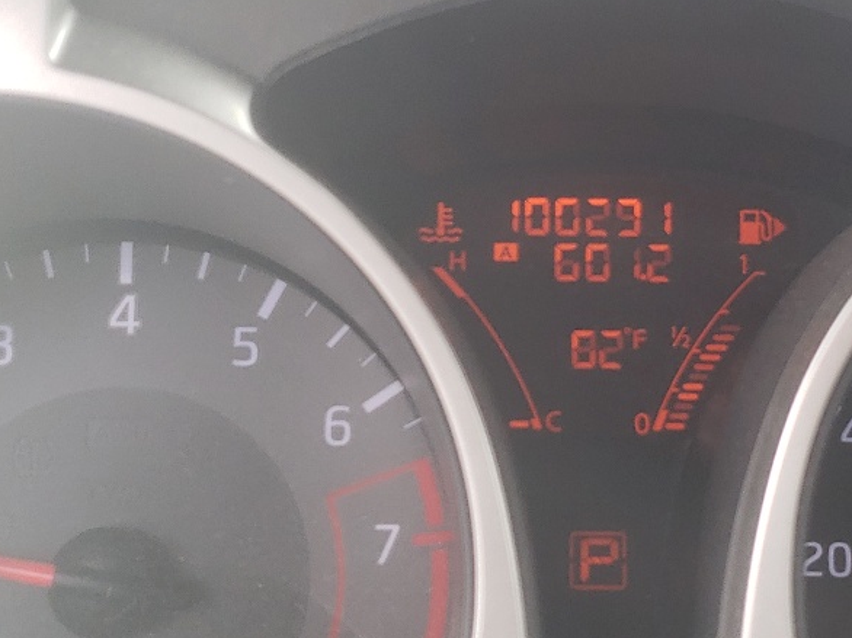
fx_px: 1747
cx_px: 505
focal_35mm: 71
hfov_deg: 27.4
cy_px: 286
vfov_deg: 20.7
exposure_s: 1/175
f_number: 1.5
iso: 50
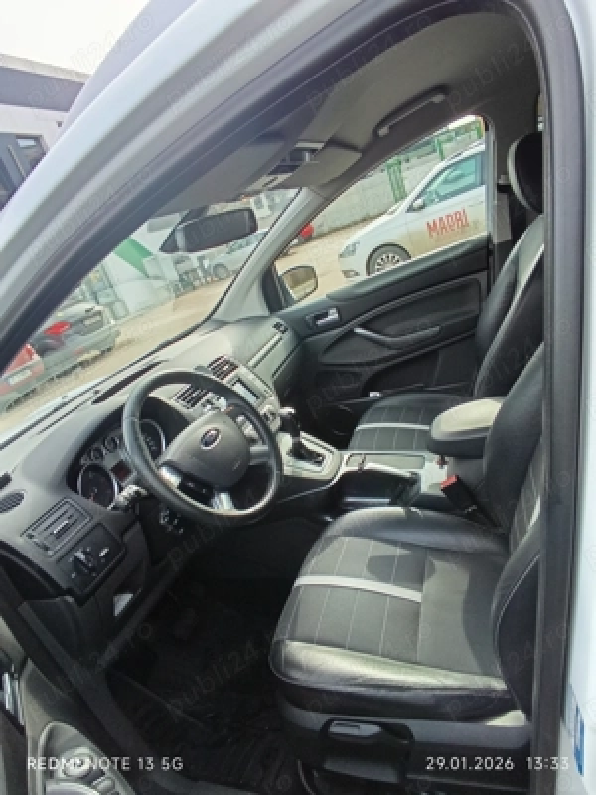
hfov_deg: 78.1
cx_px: 298
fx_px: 367
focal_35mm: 16
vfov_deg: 94.5
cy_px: 398
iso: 61
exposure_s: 1/100
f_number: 2.2
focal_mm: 1.65
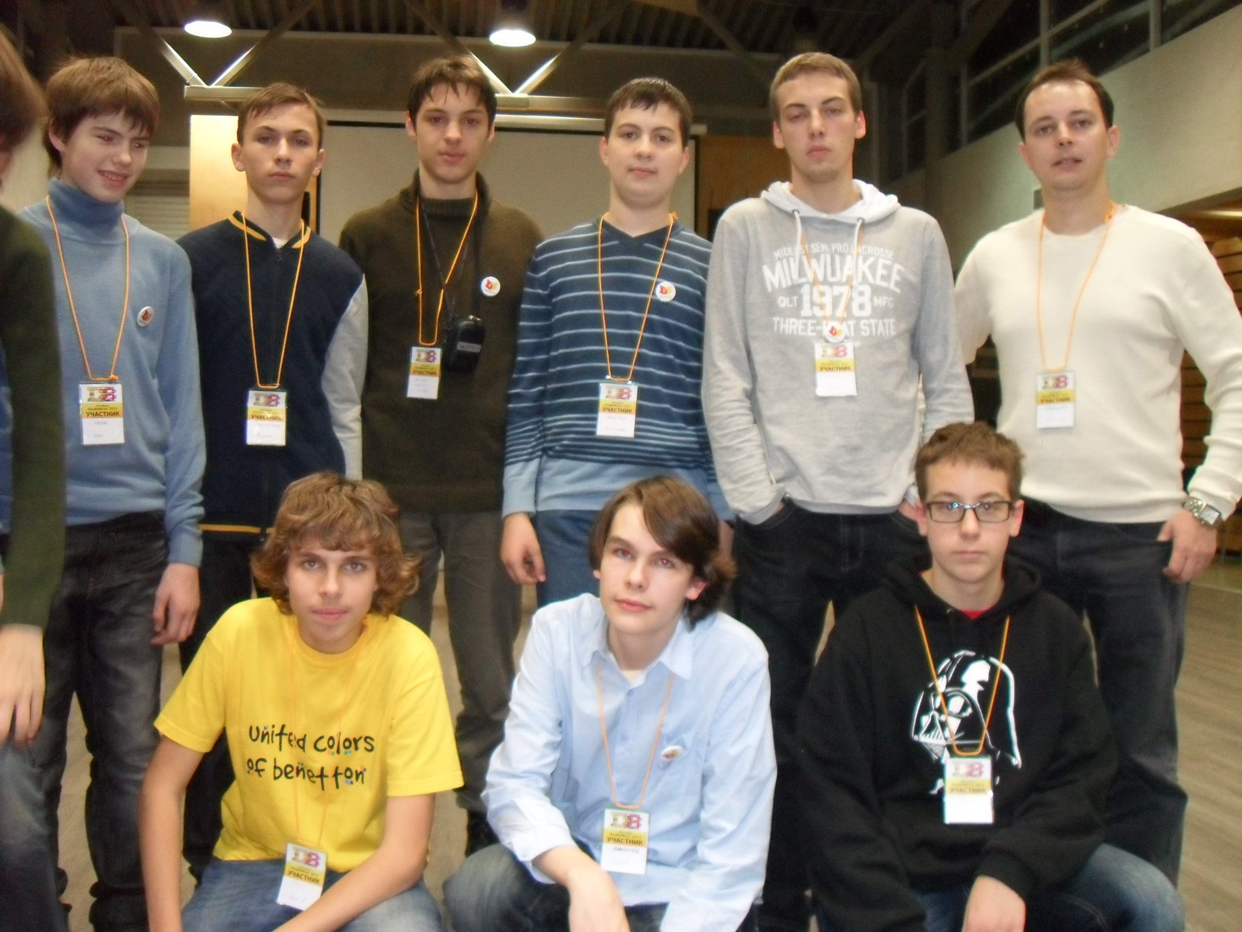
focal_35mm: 35
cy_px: 466
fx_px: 1256
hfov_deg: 52.6
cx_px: 621
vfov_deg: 40.7
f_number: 2.8
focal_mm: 6.2
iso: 400
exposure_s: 1/45
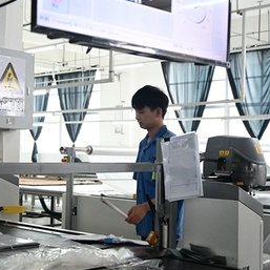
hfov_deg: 27.3
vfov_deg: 27.7
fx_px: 547
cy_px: 138
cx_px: 67
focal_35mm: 62
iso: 8000
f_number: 5
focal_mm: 47
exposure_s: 1/200
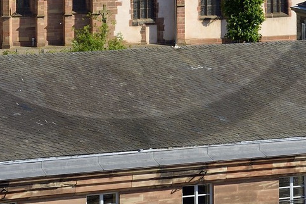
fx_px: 1181
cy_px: -114
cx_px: 117
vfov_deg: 9.6
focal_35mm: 139
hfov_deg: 14.7
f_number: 6.3
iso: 200
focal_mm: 42
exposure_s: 1/800
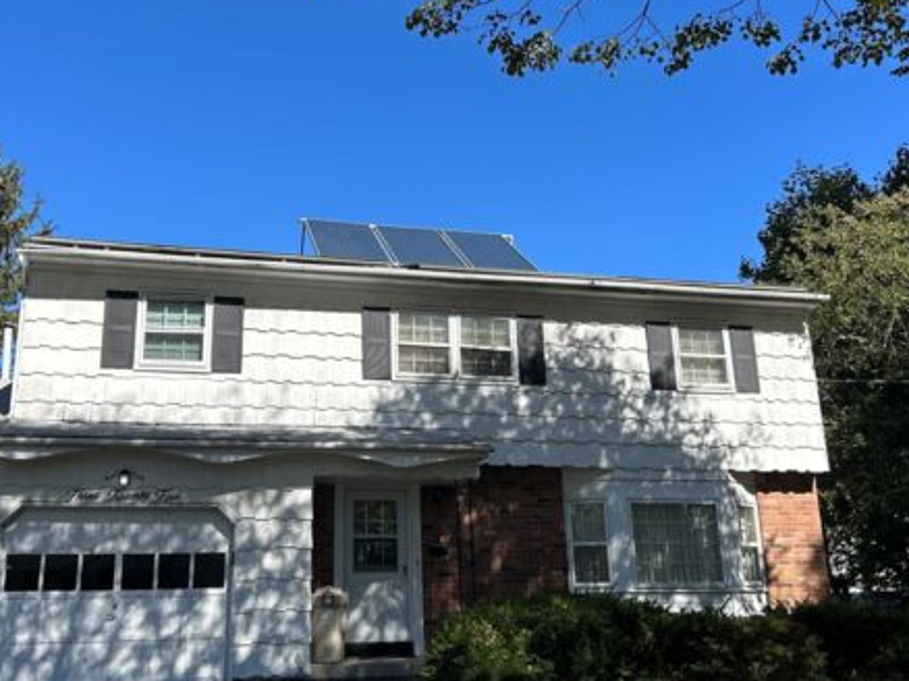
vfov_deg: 37.6
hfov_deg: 48.9
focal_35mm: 38
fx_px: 997
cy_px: 301
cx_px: 405
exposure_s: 1/2915
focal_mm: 5.7
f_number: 1.5
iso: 50
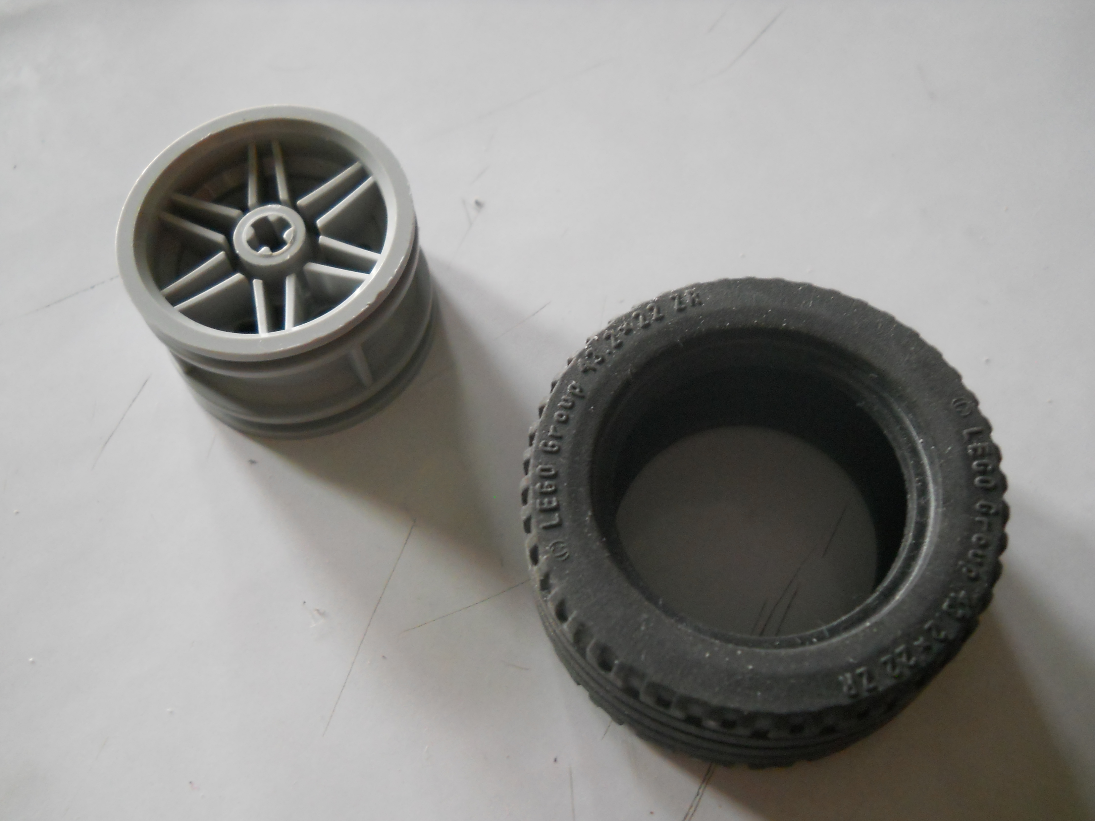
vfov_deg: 35.1
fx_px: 1297
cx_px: 548
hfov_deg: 45.8
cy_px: 410
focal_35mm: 41
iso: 320
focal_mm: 6.72
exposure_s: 1/30
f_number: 3.1
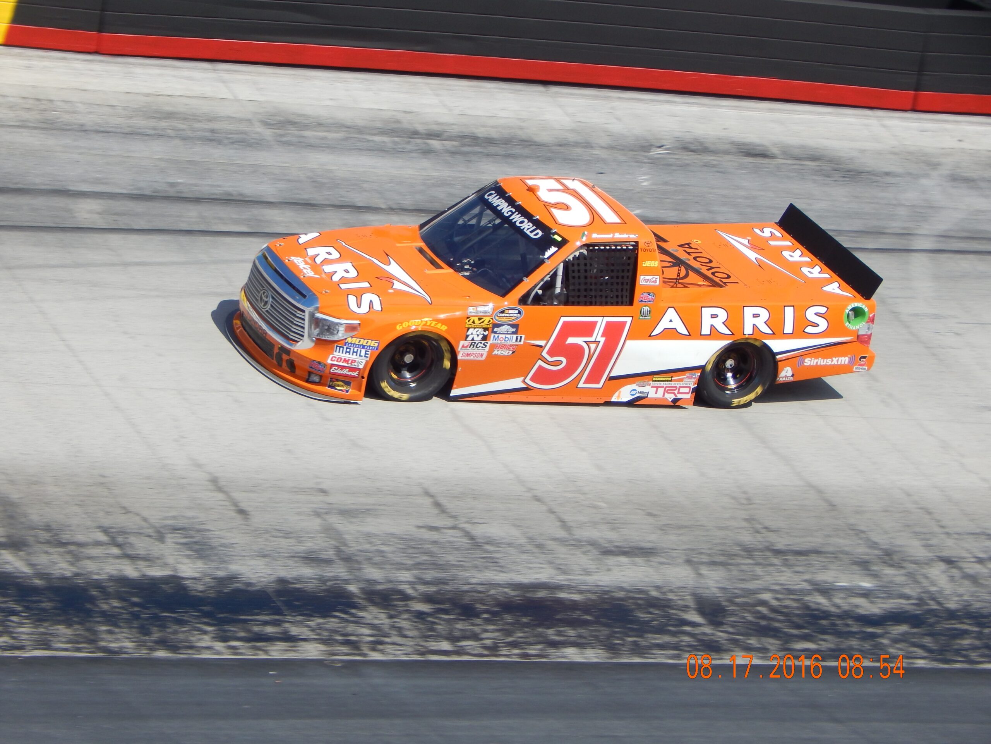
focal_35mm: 141
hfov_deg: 14.0
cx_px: 496
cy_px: 372
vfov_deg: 10.5
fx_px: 4037
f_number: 4.9
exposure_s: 1/800
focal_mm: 25.3
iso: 125
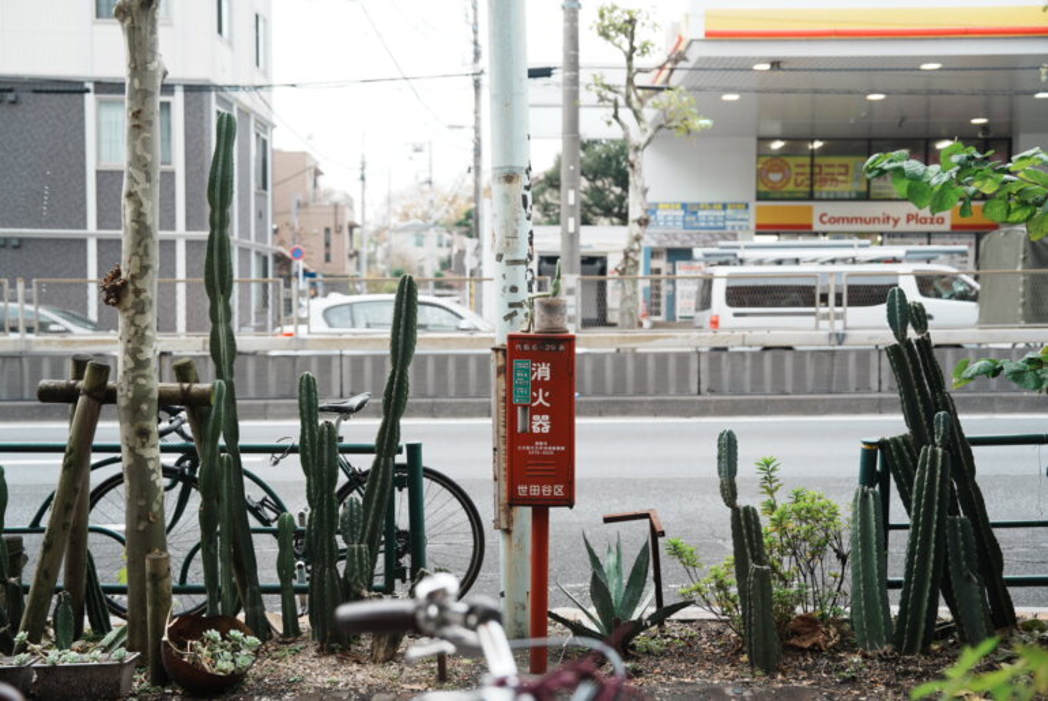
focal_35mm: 42
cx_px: 524
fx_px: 1224
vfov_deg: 32.0
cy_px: 350
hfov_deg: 46.4
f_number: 2.8
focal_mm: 42
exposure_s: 1/125
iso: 100
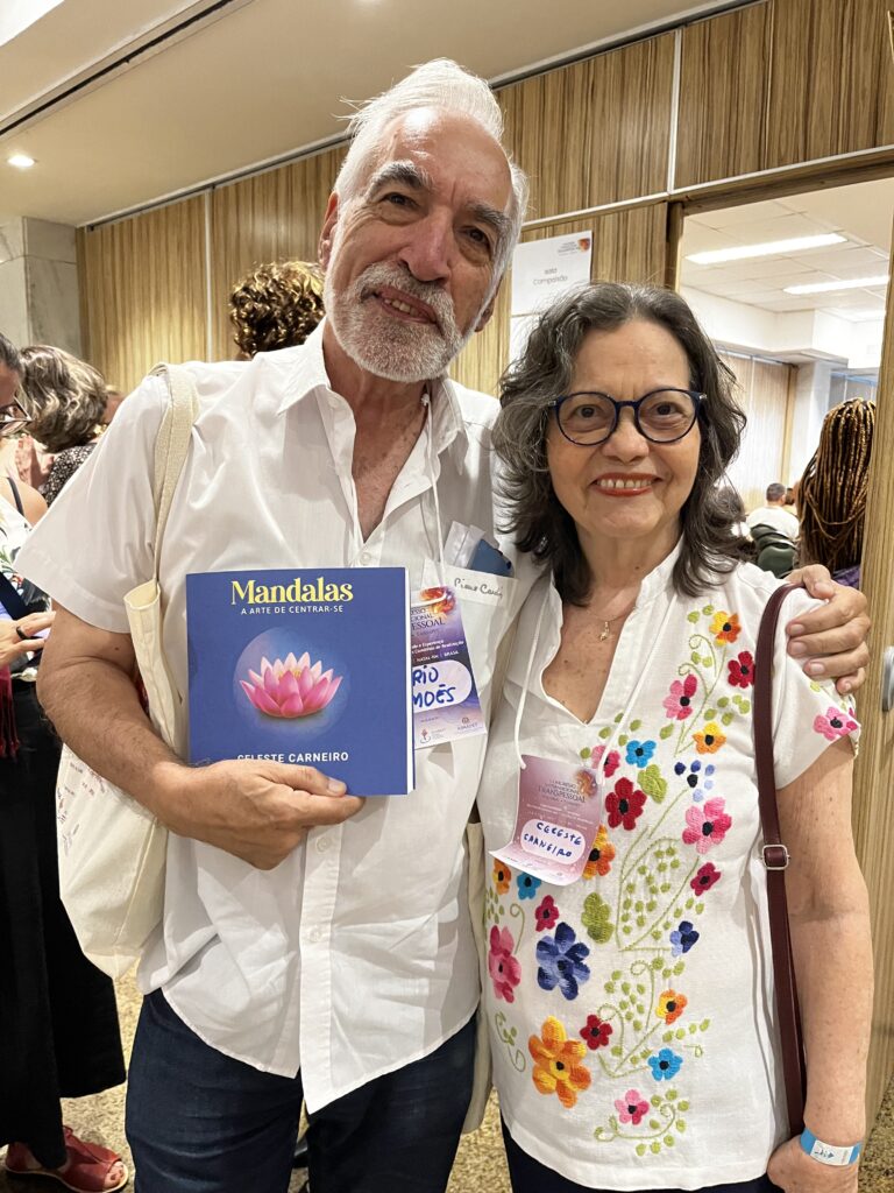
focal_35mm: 26
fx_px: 895
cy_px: 596
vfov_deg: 67.3
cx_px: 447
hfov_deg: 53.1
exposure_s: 1/40
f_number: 1.6
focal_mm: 5.1
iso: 500
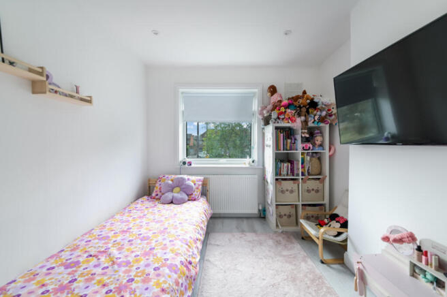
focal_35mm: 14
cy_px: 148
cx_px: 224
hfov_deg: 104.3
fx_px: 174
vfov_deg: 81.1
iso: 200
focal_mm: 14
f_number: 4.8
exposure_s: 1/60
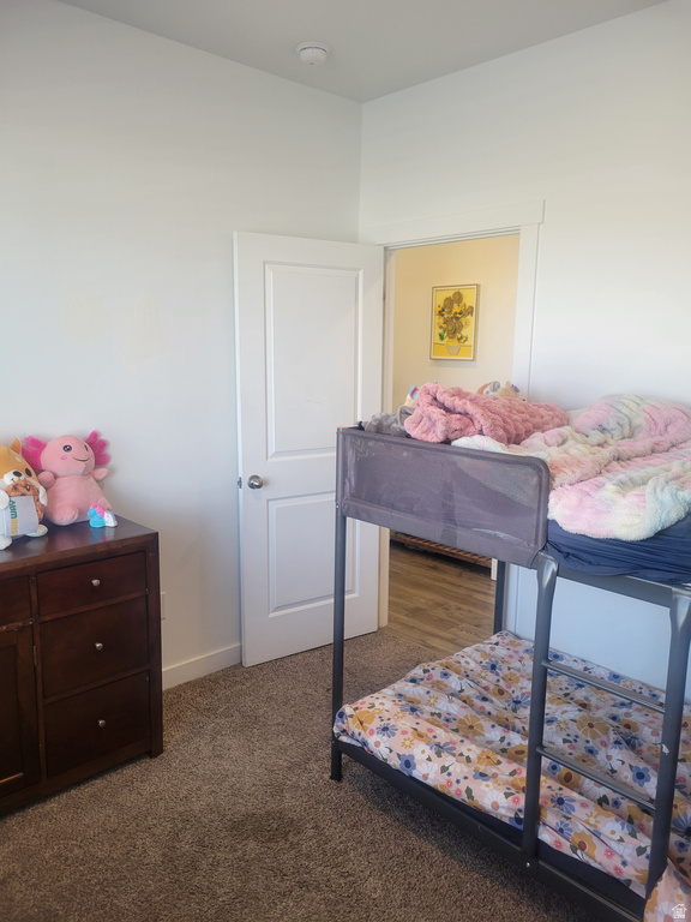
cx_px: 346
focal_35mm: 26
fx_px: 692
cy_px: 461
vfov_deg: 67.3
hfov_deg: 53.1
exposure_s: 1/120
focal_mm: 5.4
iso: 100
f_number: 1.8
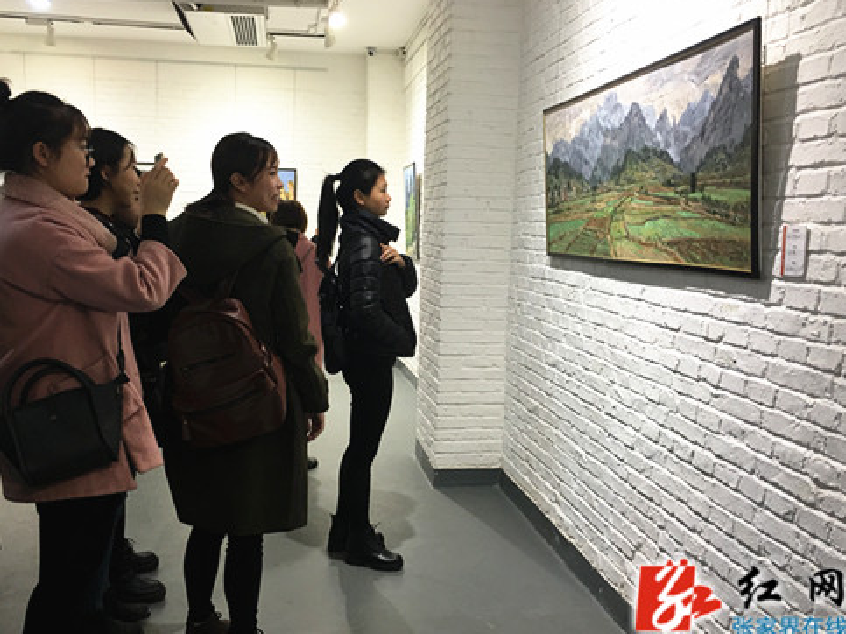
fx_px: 806
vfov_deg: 42.9
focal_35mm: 33
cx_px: 398
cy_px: 336
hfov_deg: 55.3
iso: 40
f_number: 2.2
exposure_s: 1/17
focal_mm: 4.15
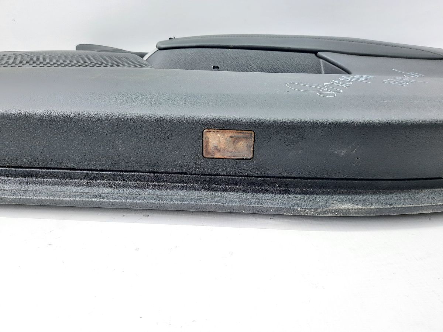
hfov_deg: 69.4
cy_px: 166
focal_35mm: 25
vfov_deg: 54.9
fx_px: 320
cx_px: 222
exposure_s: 1/50
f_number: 2
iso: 320
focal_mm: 4.6
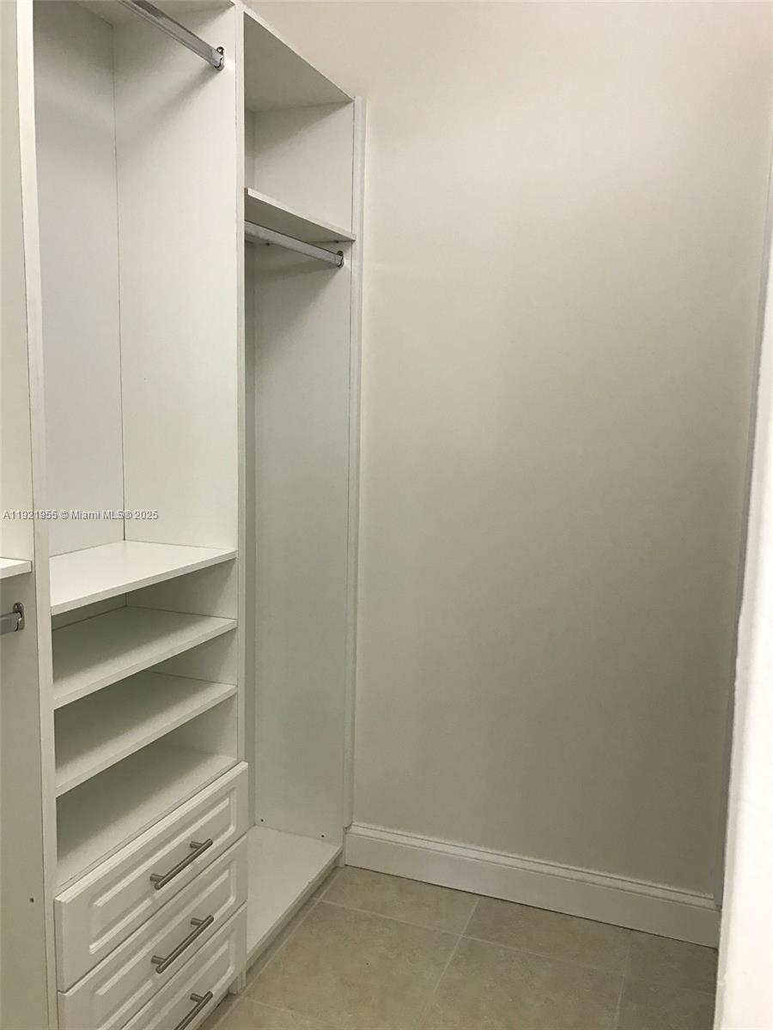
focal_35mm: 28
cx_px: 386
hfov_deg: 49.7
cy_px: 515
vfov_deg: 63.4
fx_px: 834
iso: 20
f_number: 1.8
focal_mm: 3.99
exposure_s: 1/30
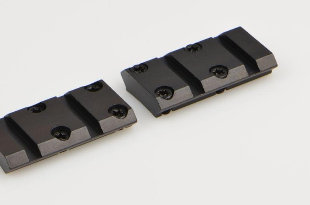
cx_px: 134
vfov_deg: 7.0
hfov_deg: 10.5
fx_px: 1682
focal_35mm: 196
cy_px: 94
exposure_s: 1/20
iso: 400
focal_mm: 85
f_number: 22
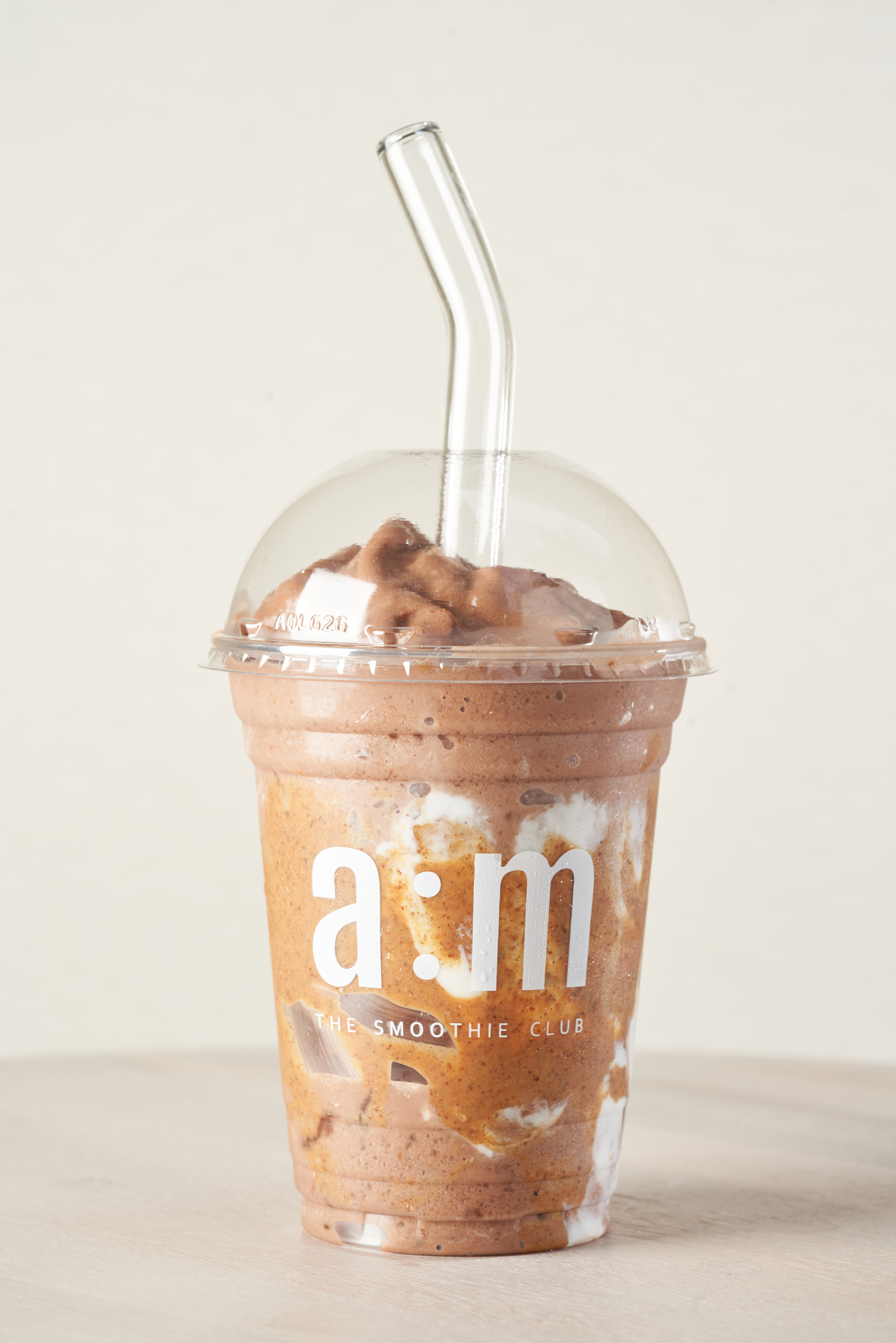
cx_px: 448
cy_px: 672
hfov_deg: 12.8
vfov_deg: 19.1
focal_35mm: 107
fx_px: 3993
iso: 100
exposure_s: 1/100
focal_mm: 107
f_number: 10
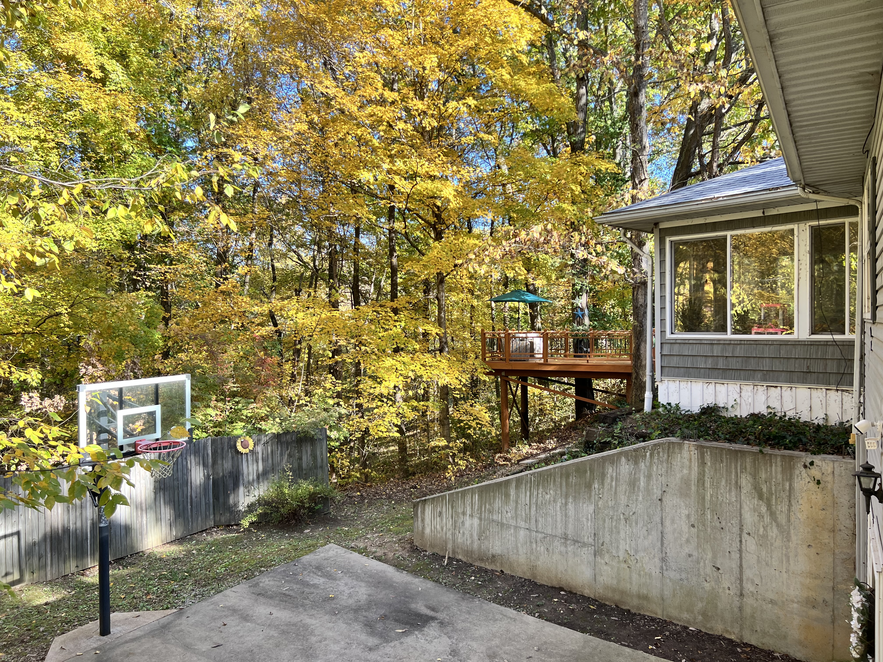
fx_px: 663
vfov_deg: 53.1
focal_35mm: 26
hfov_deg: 67.3
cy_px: 331
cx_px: 442
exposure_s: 1/273
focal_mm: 5.7
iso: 40
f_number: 1.5
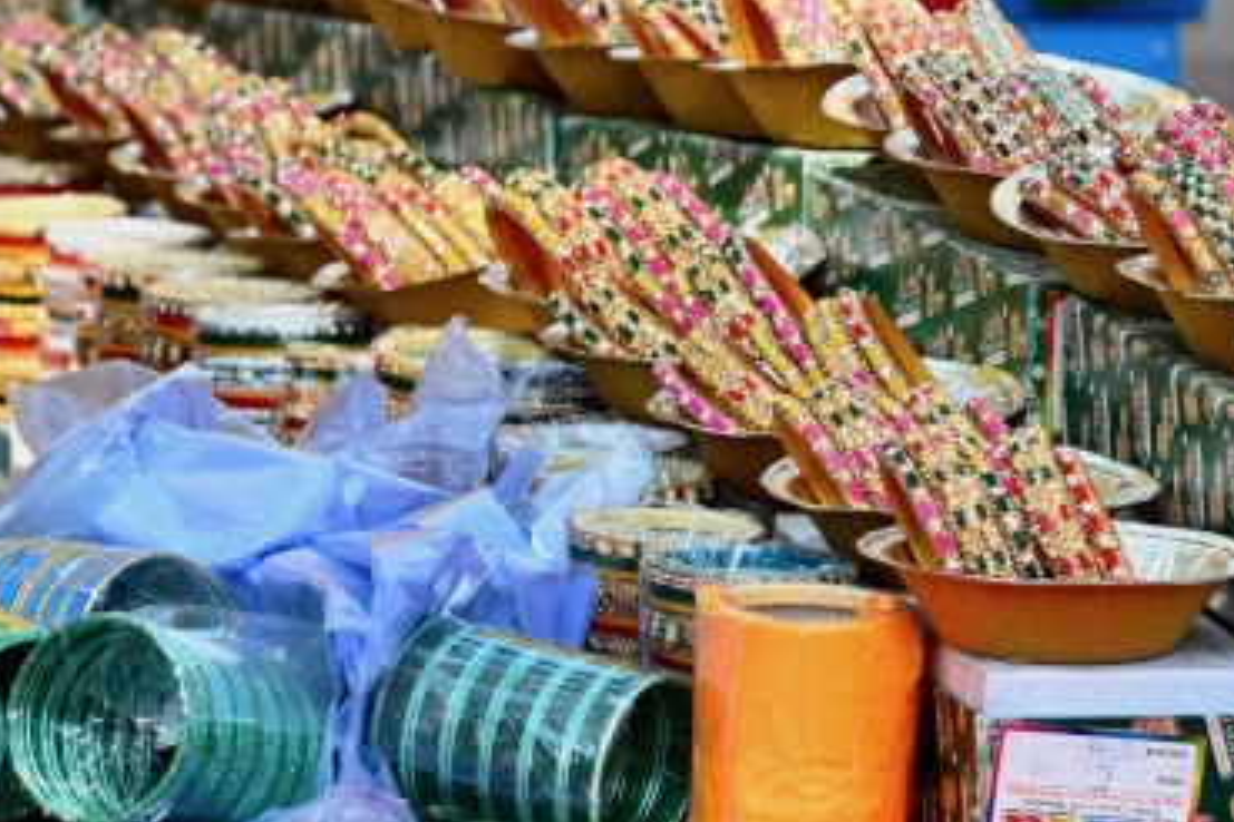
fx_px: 11037
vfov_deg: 4.3
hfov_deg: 6.3
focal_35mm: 322
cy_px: 77
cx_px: -512
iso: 2000
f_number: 6.3
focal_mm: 99
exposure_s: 1/1000
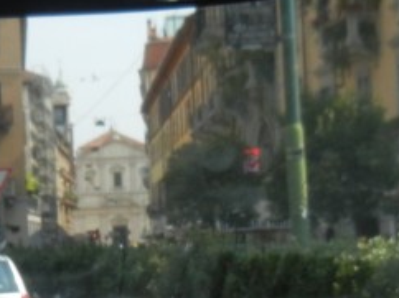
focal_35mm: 127
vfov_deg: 11.6
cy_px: 273
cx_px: 64
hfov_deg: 15.4
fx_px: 1462
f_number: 3.5
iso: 160
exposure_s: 1/847
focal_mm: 5.4
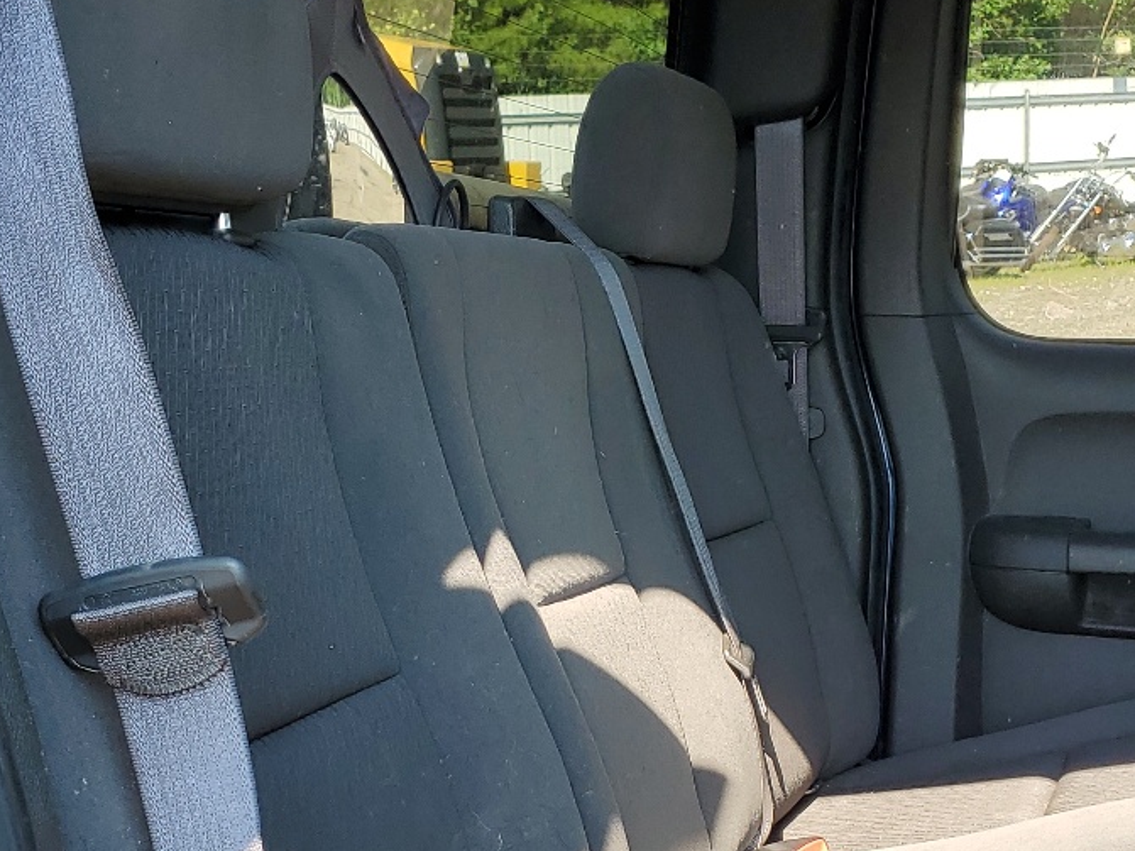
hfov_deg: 31.2
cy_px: 638
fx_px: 2033
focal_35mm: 62
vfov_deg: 23.4
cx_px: 501
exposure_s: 1/357
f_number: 1.5
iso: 50
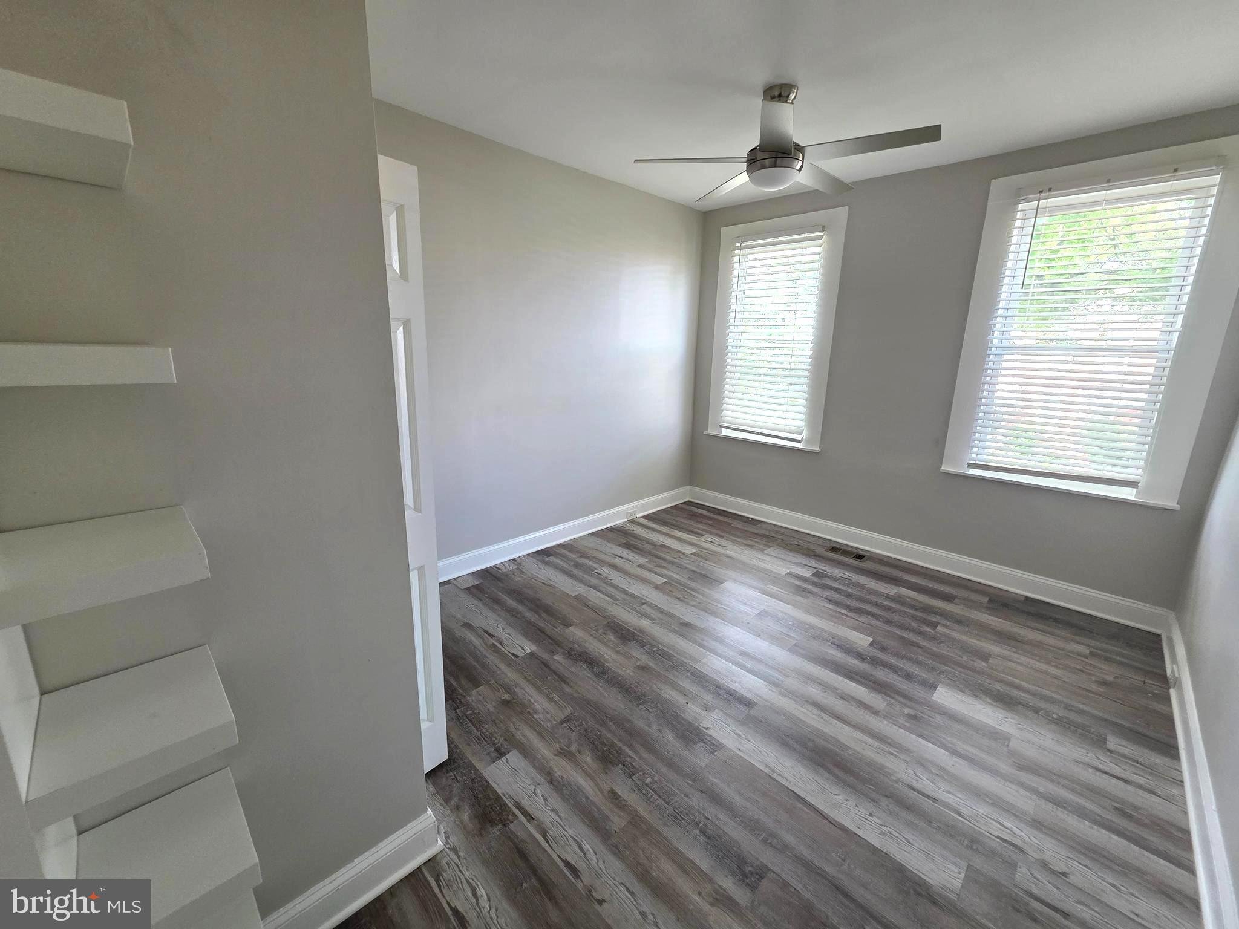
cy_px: 464
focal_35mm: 13
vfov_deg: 89.9
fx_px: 465
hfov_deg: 106.2
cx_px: 620
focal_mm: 2.2
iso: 160
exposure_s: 1/120
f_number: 1.9
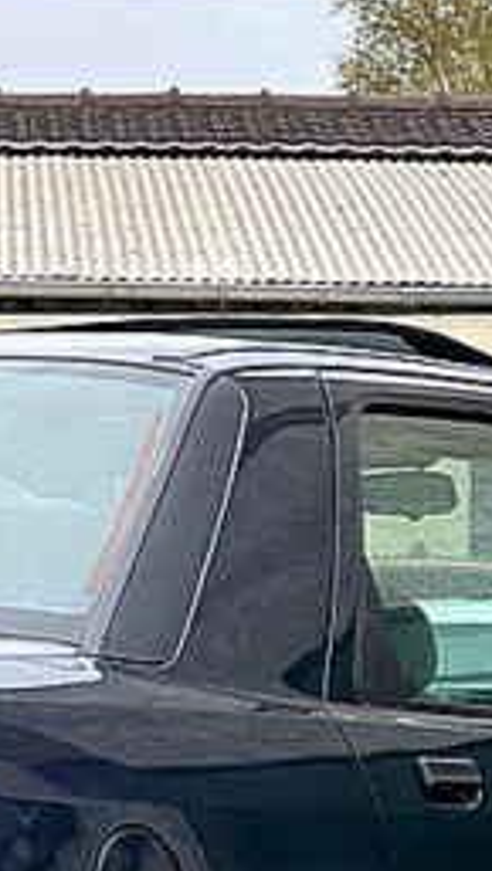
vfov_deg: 8.3
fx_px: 6039
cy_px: 593
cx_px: 17
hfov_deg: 4.7
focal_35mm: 261
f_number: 2.8
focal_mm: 9
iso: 25
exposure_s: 1/121
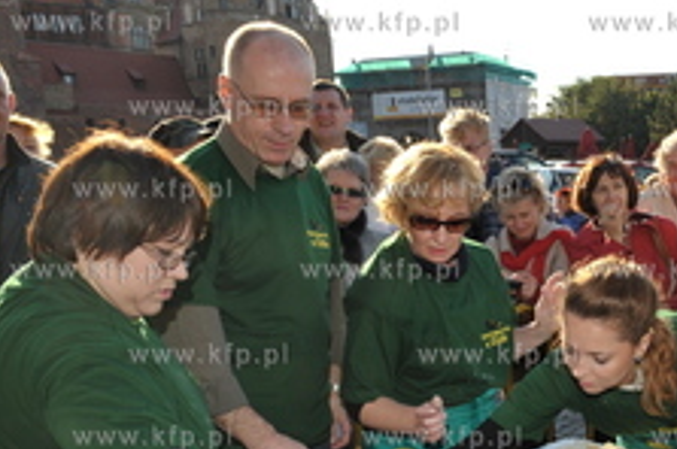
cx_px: 604
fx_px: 807
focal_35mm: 43
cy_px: 394
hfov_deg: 42.0
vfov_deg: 29.9
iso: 250
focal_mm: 24
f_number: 14
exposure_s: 1/80
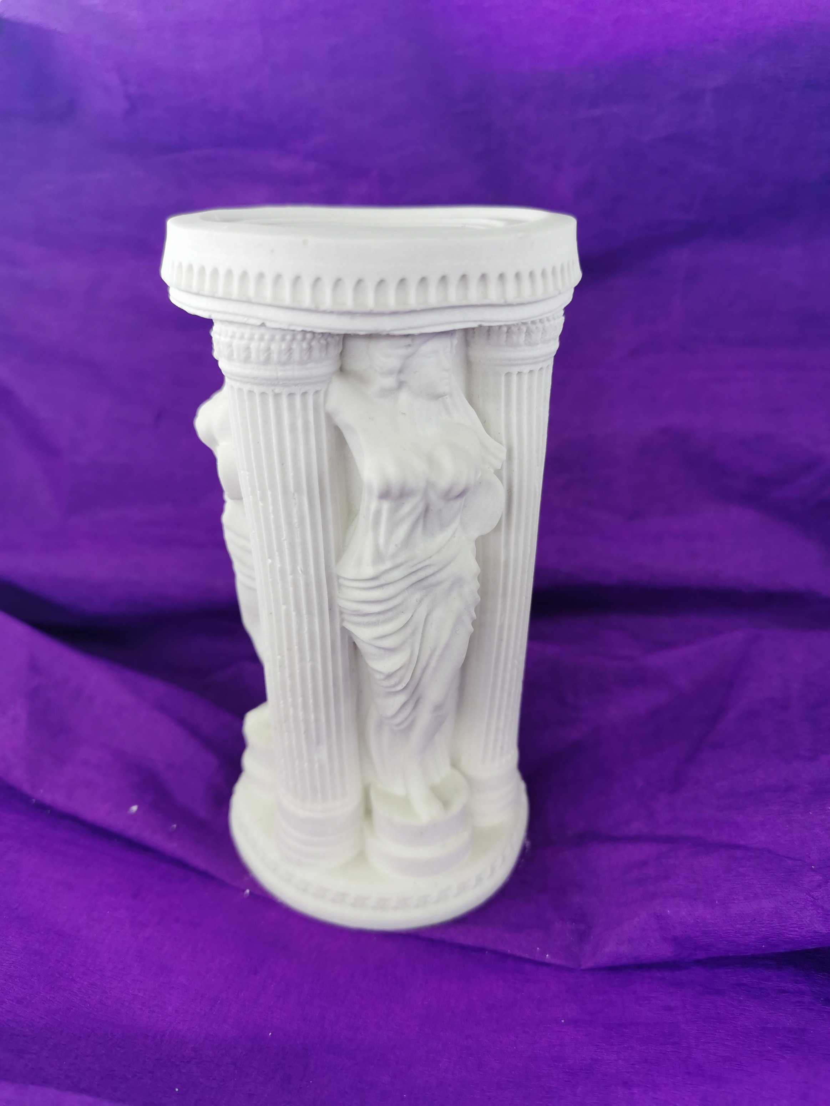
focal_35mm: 27
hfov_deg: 51.4
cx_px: 415
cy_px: 553
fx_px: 863
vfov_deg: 65.3
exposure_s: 1/100
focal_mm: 5.58
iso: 50
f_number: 1.8
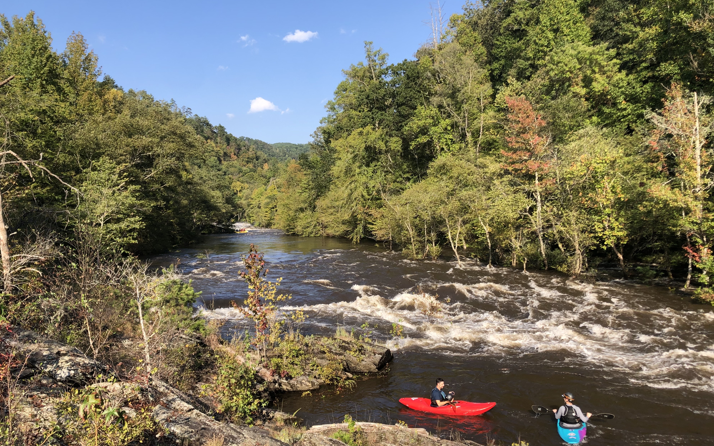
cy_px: 222
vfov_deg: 41.8
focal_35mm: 30
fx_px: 584
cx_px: 356
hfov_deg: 62.9
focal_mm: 4
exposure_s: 1/941
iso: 20
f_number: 1.8
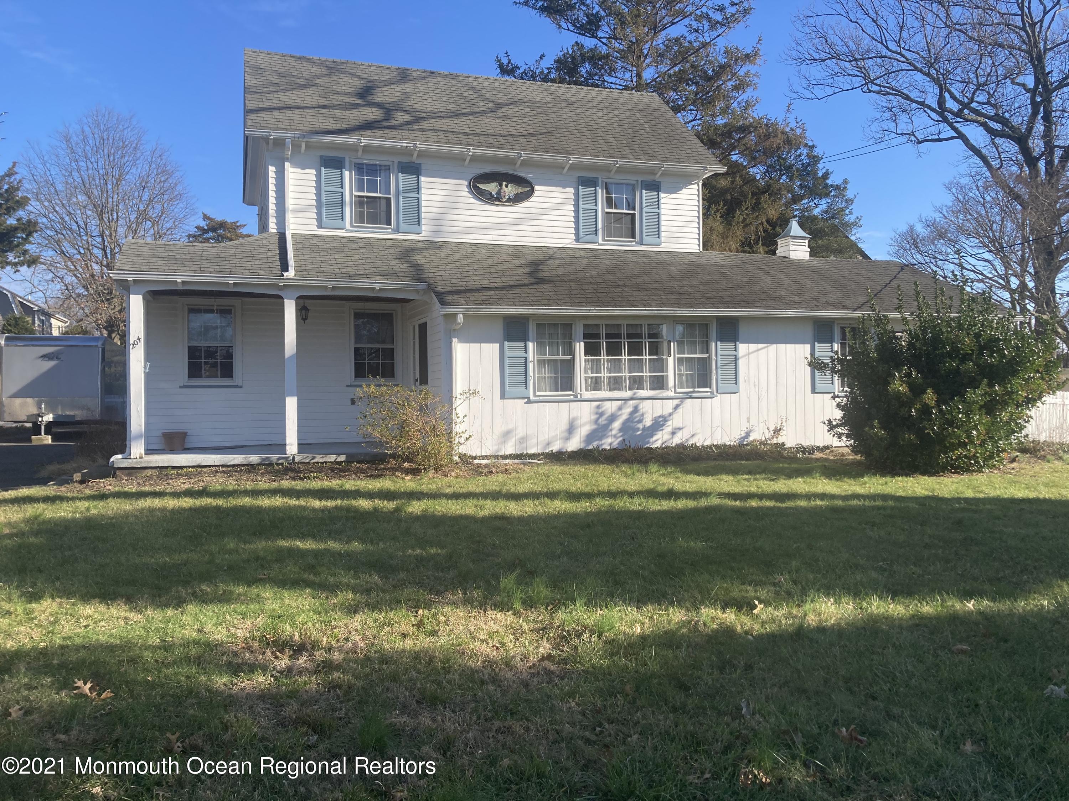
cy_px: 400
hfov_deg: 63.4
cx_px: 534
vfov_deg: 49.7
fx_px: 865
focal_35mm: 28
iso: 20
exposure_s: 1/1021
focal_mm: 3.99
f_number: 1.8
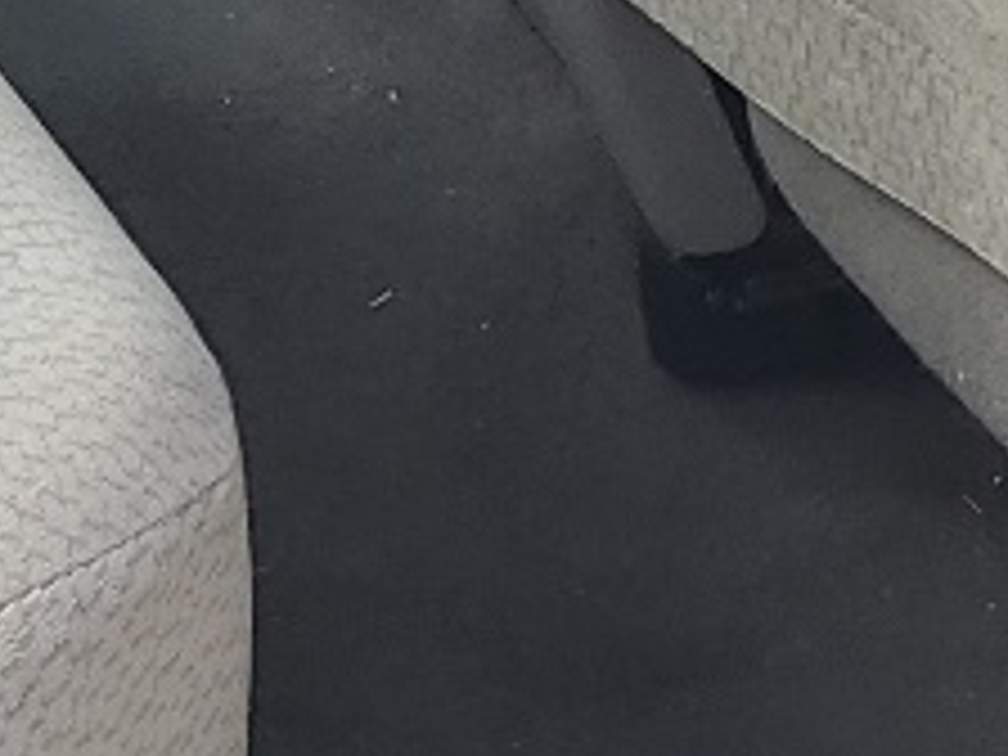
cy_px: -909
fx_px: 5416
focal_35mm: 186
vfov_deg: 7.6
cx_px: -819
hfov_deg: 10.0
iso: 50
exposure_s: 1/435
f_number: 1.5
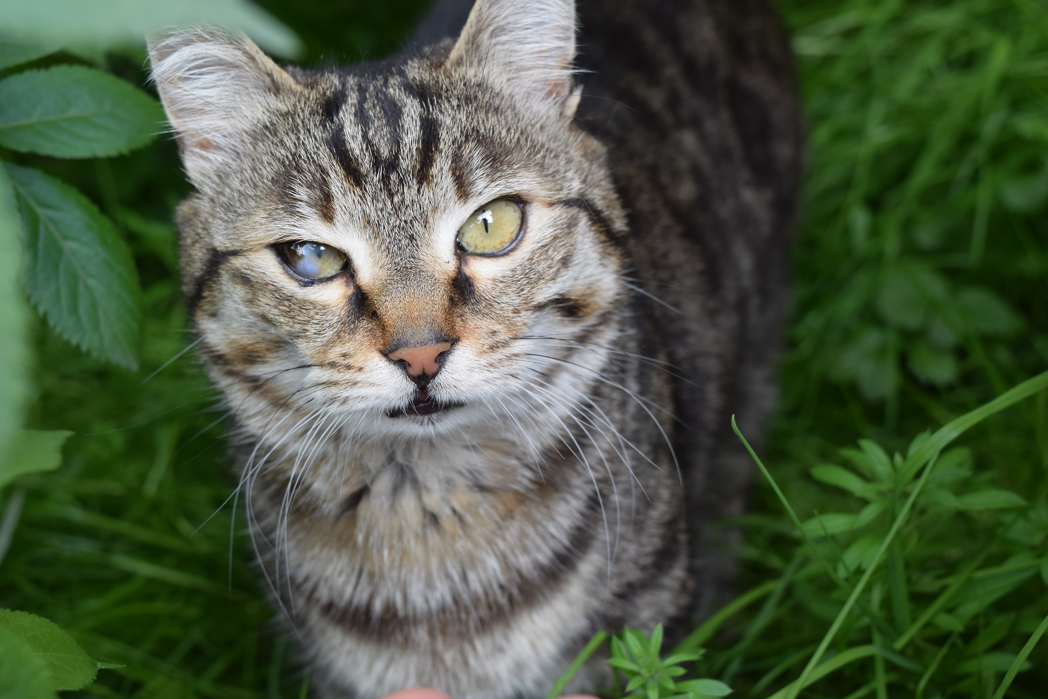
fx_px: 1659
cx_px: 524
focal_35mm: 57
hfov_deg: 35.1
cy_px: 350
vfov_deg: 23.8
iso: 400
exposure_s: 1/125
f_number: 7.1
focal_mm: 38
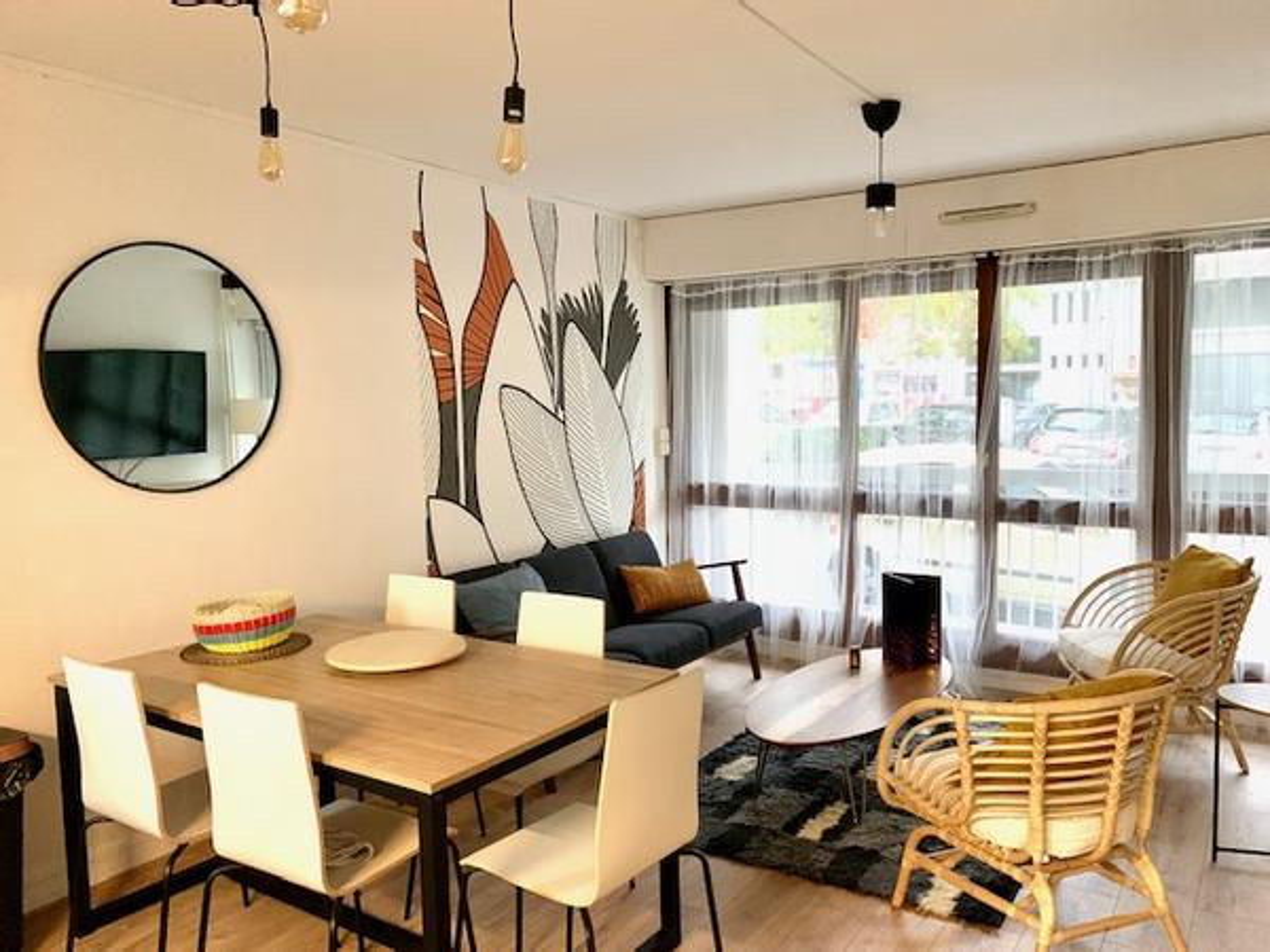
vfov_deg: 53.1
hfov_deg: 67.3
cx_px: 635
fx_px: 954
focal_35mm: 26
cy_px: 476
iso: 500
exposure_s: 1/30
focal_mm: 4.25
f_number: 1.8
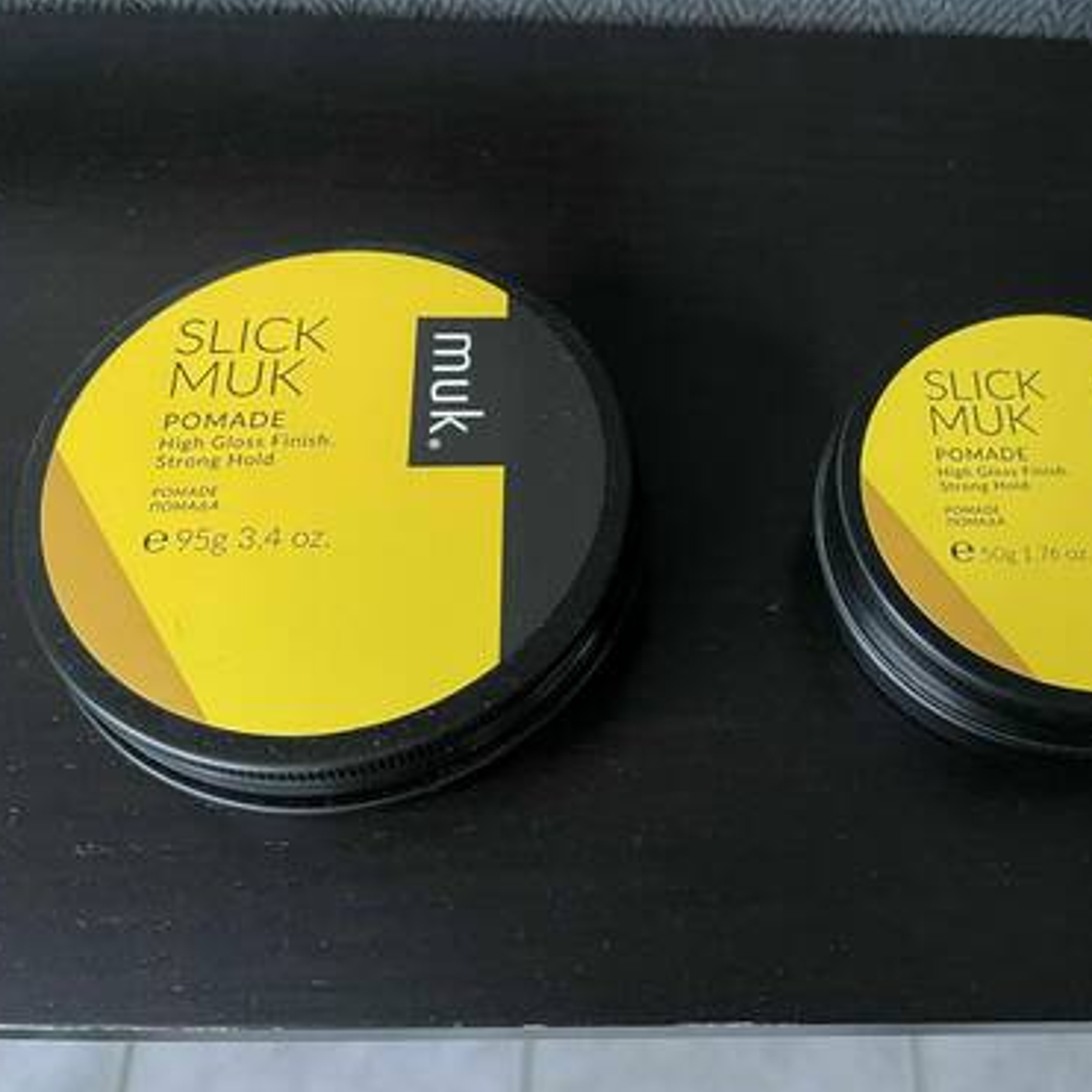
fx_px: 1106
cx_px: 695
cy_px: 543
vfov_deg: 52.5
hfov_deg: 51.9
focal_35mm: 31
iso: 640
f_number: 1.6
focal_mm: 4.2
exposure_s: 1/30
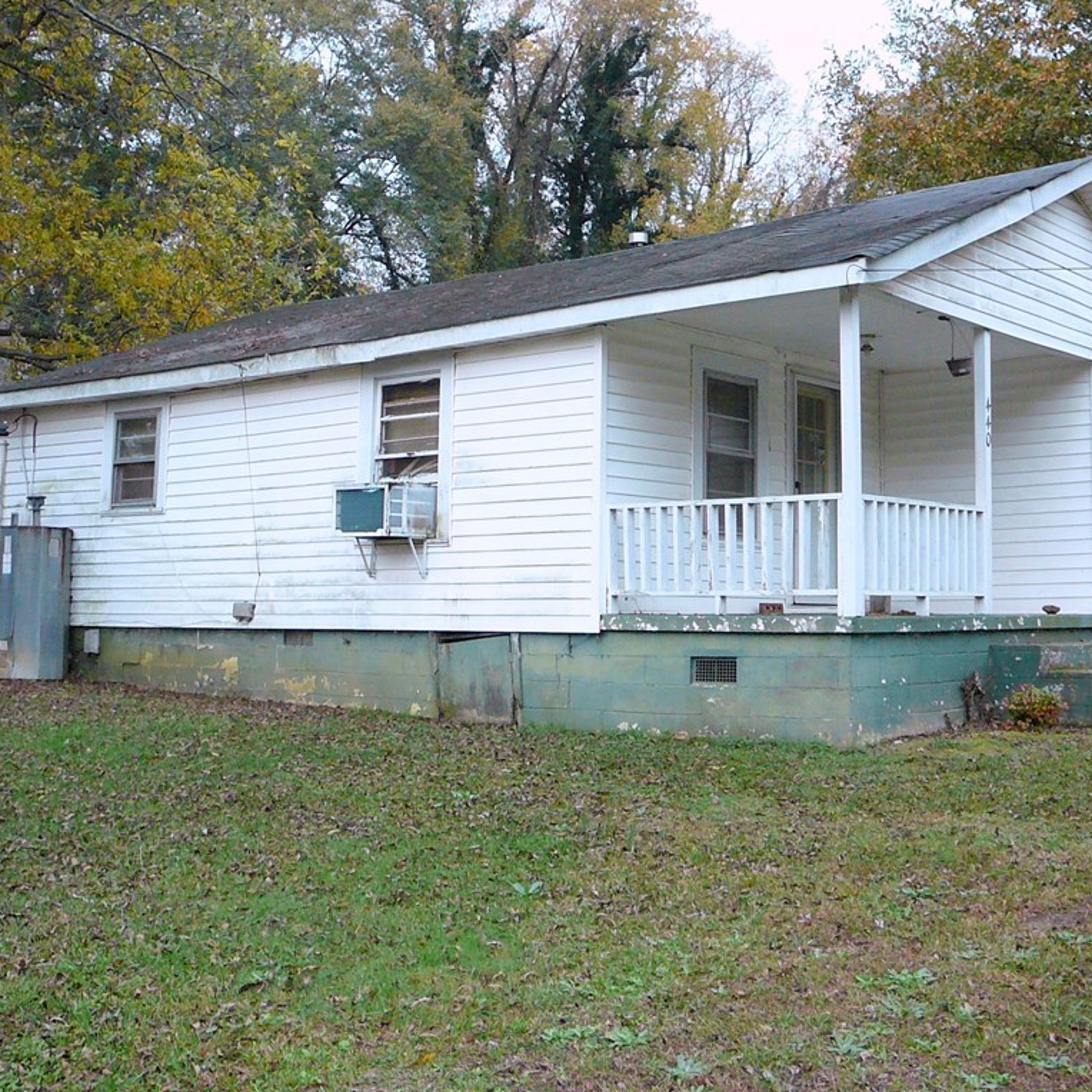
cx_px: 562
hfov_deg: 37.5
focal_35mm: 45
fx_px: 1606
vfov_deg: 37.6
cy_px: 545
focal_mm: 5.6
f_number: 3
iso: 200
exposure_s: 1/15
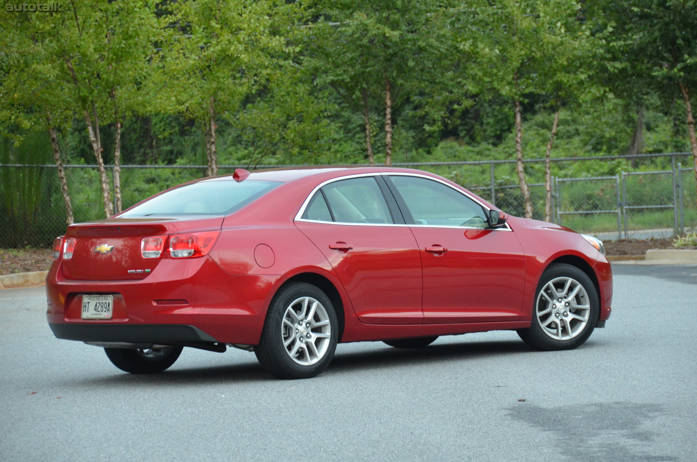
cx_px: 348
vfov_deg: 8.7
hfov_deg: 13.1
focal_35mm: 158
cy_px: 231
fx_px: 3043
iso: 1600
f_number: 5.3
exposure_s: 1/60
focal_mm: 105
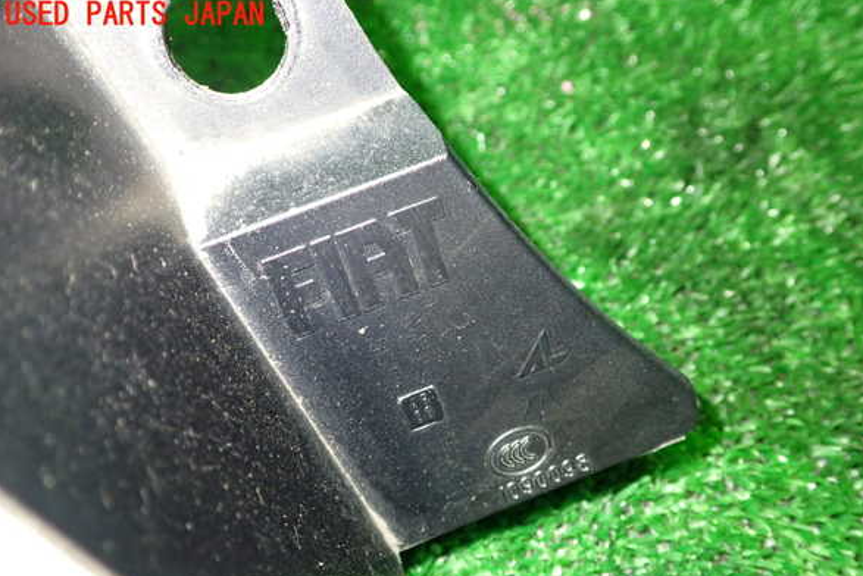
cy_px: 328
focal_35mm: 34
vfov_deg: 38.8
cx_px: 438
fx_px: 815
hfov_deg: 55.8
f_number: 2.4
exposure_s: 1/30
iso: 800
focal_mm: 5.79
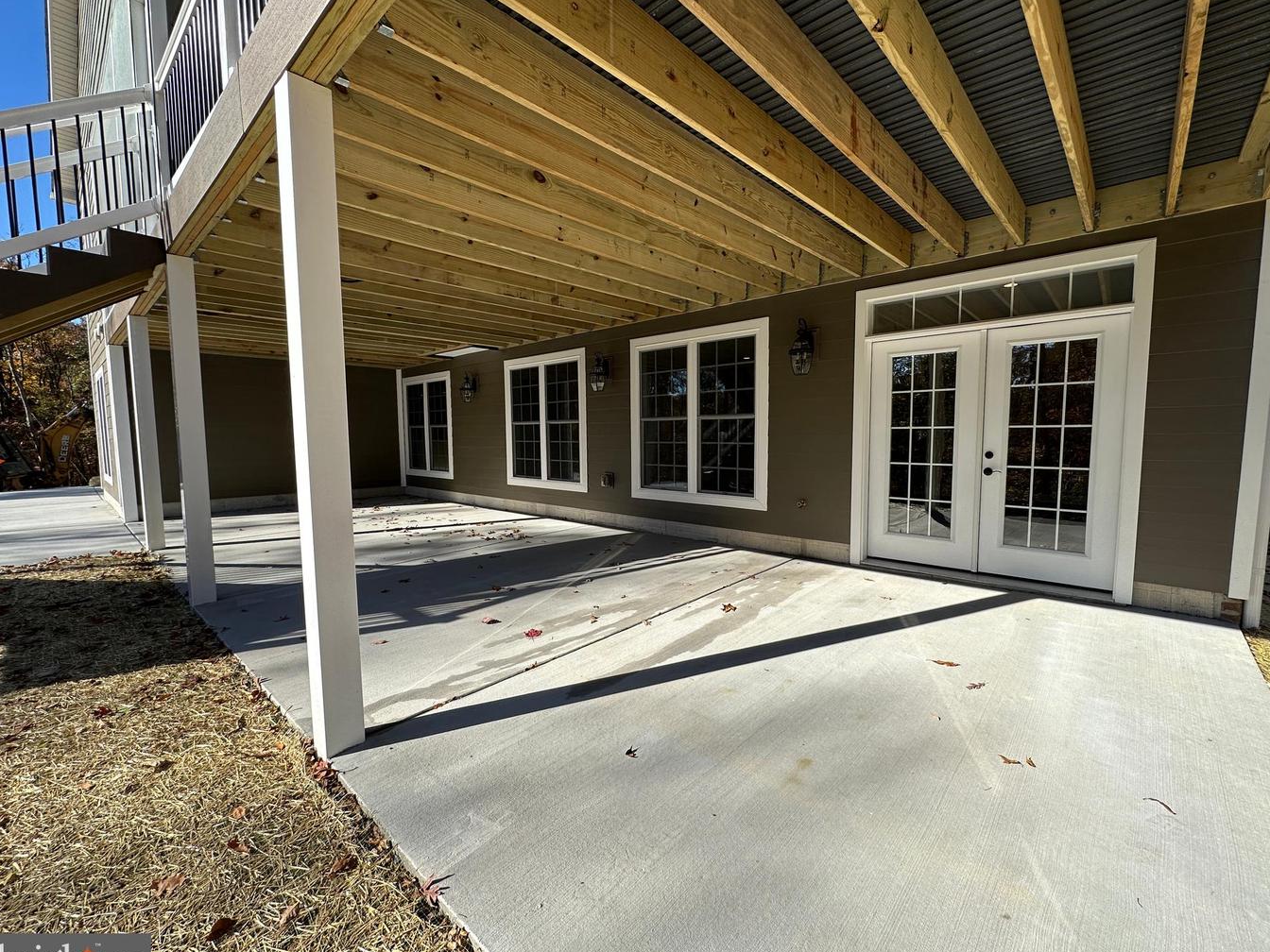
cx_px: 665
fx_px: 550
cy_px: 478
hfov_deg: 98.1
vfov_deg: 81.7
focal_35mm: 15
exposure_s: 1/988
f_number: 2.2
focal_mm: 2.22
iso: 40
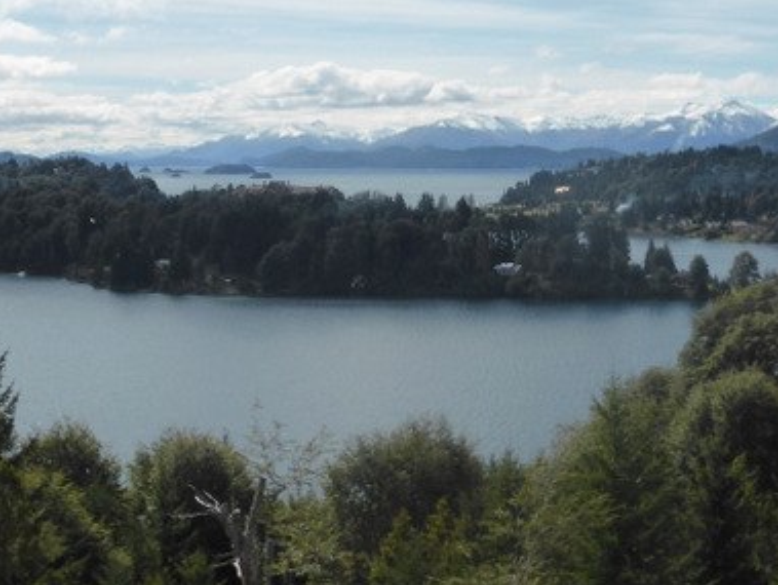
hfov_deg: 28.4
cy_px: 129
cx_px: 515
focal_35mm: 68
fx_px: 1530
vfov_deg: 21.4
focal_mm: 7.4
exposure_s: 1/1600
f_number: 4.5
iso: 160
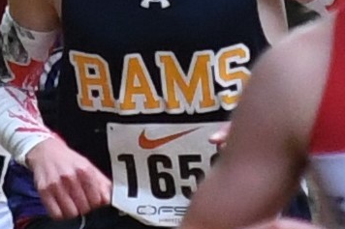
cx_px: 19
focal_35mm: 576
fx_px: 5517
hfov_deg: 3.6
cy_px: 134
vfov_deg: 2.4
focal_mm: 95
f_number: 4
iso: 1400
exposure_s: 1/1000
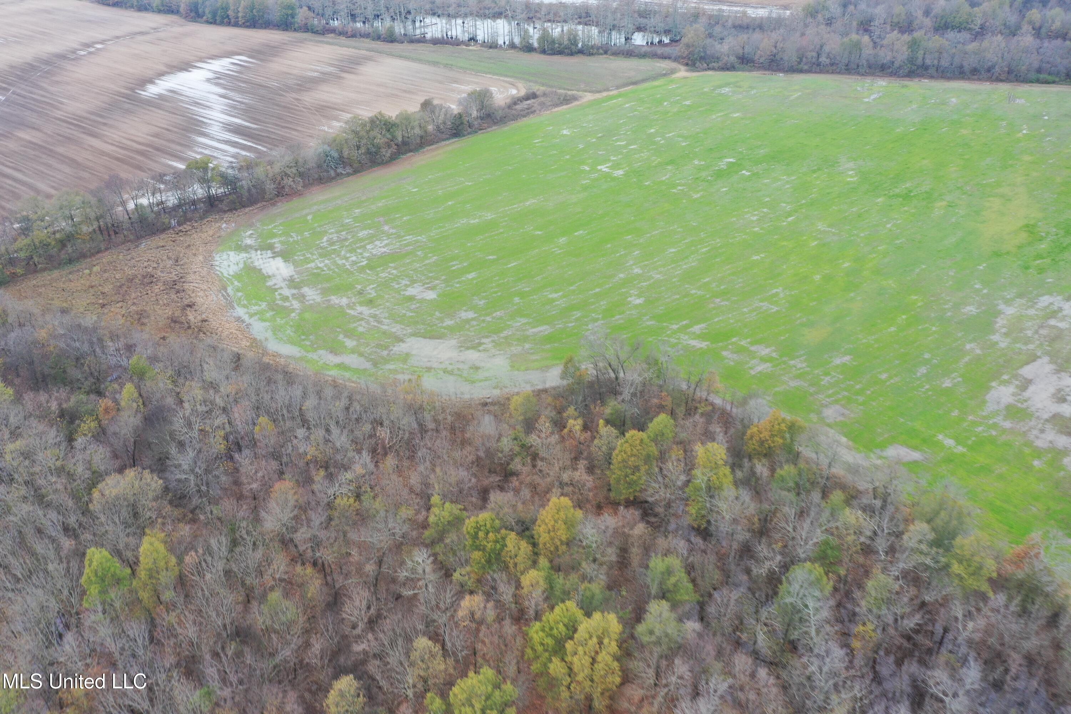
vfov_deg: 46.4
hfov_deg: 65.5
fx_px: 833
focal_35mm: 28
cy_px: 357
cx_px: 536
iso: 100
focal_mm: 10.26
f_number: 5
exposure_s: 1/30
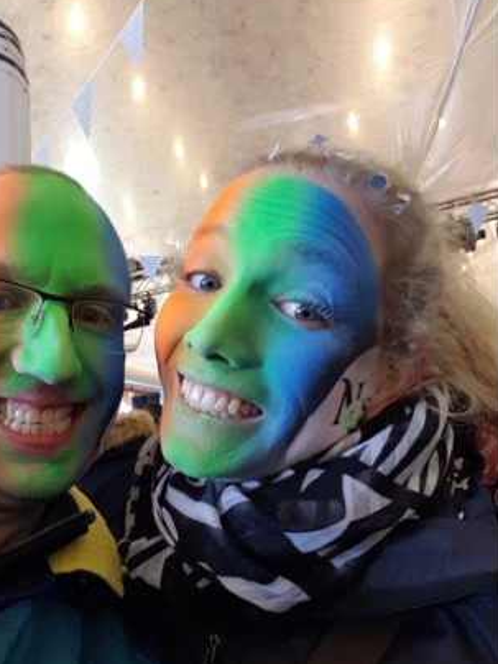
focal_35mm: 26
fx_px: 499
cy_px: 362
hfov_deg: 52.6
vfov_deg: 67.2
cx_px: 195
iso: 200
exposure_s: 1/25
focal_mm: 2.1
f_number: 1.7
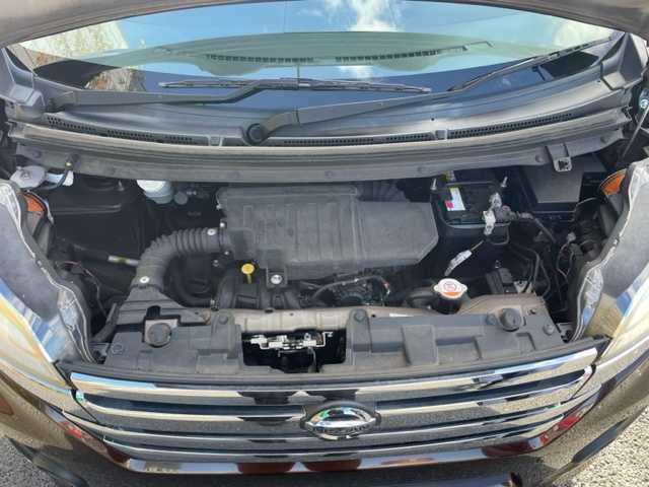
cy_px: 244
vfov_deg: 53.1
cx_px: 324
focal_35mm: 26
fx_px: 487
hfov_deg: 67.3
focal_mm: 4.2
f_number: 1.6
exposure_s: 1/121
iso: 32
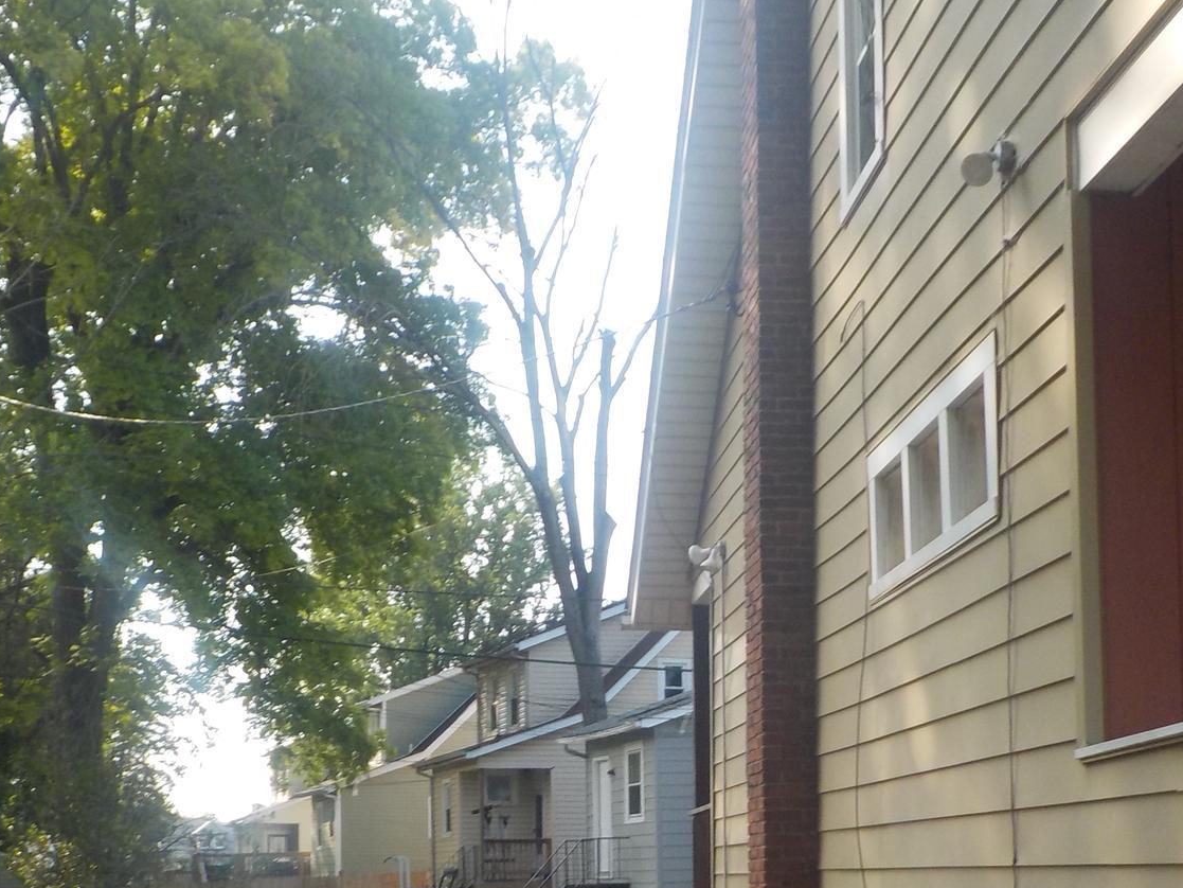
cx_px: 607
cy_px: 744
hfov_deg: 34.9
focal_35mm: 55
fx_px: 1880
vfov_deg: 26.0
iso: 125
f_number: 3.3
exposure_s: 1/320
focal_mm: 4.1
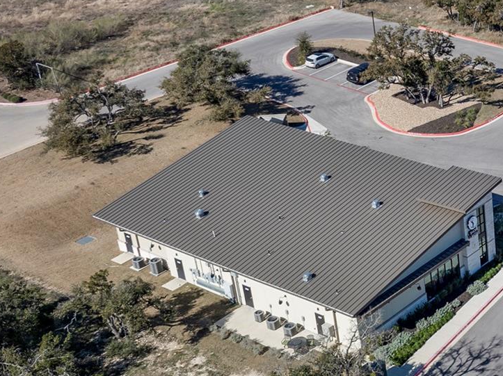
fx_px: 987
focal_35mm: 68
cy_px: 108
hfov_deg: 24.7
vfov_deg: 21.5
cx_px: 660
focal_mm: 12.29
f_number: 5
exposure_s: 1/500
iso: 100
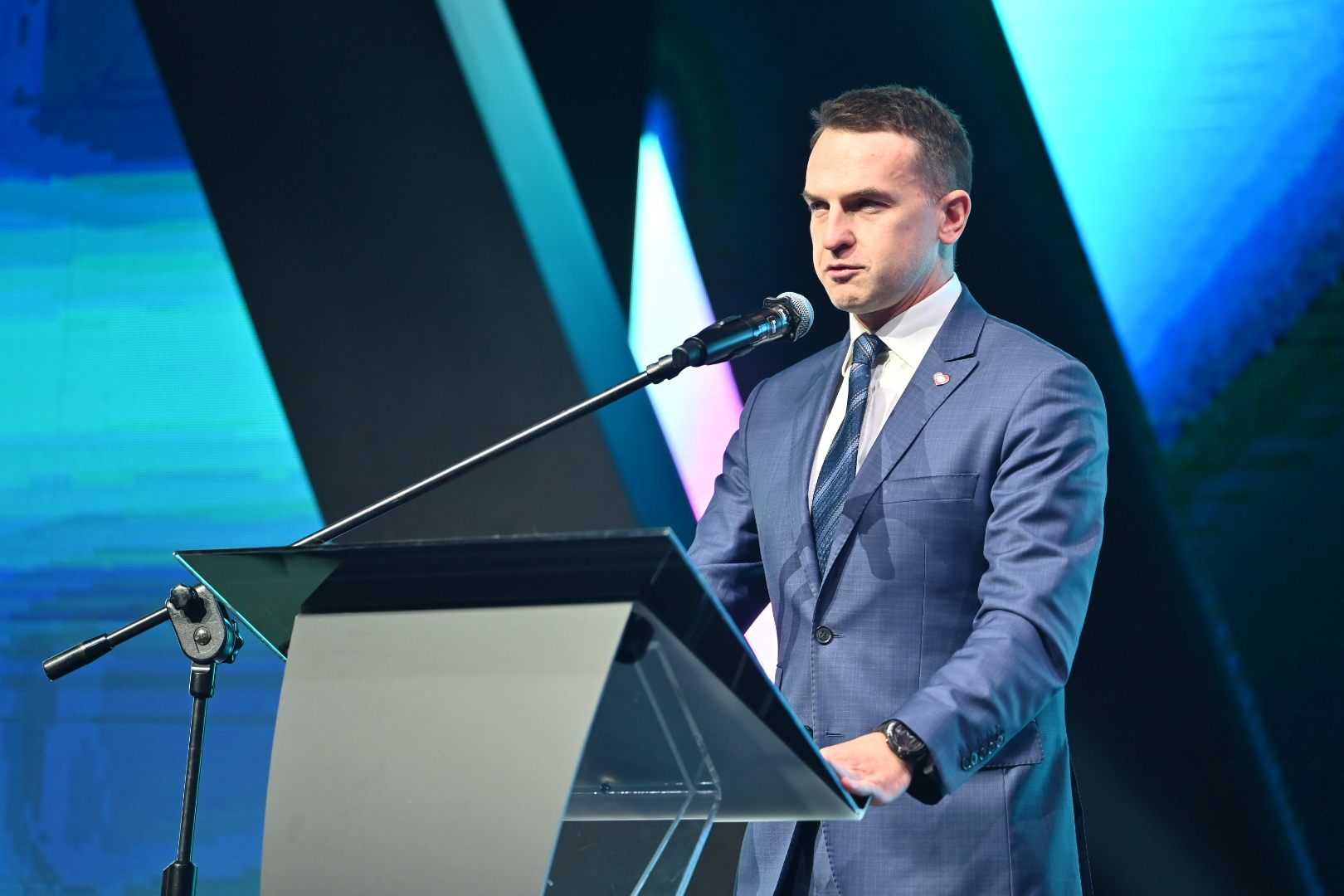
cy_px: 448
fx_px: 6719
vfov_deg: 7.6
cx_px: 672
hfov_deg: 11.4
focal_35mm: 180
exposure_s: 1/200
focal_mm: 180
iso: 720
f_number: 2.8
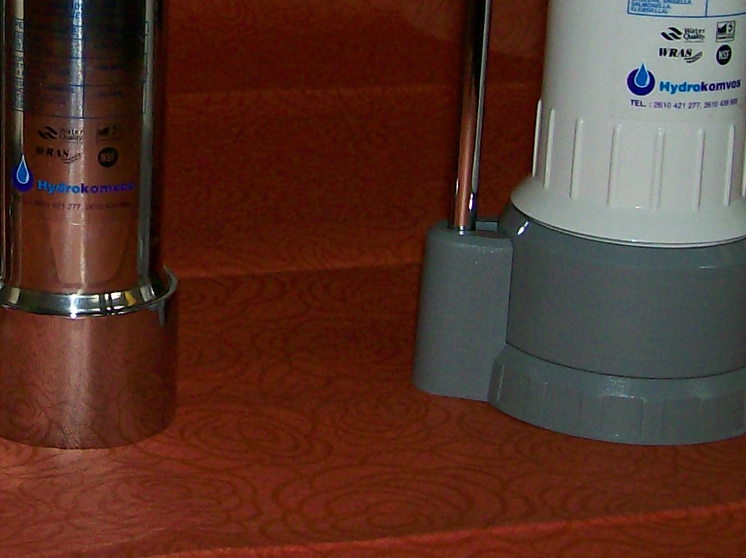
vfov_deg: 14.2
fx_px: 2196
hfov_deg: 18.6
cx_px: -55
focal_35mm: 102
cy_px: -9
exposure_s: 1/64
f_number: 2.7
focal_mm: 6
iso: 80
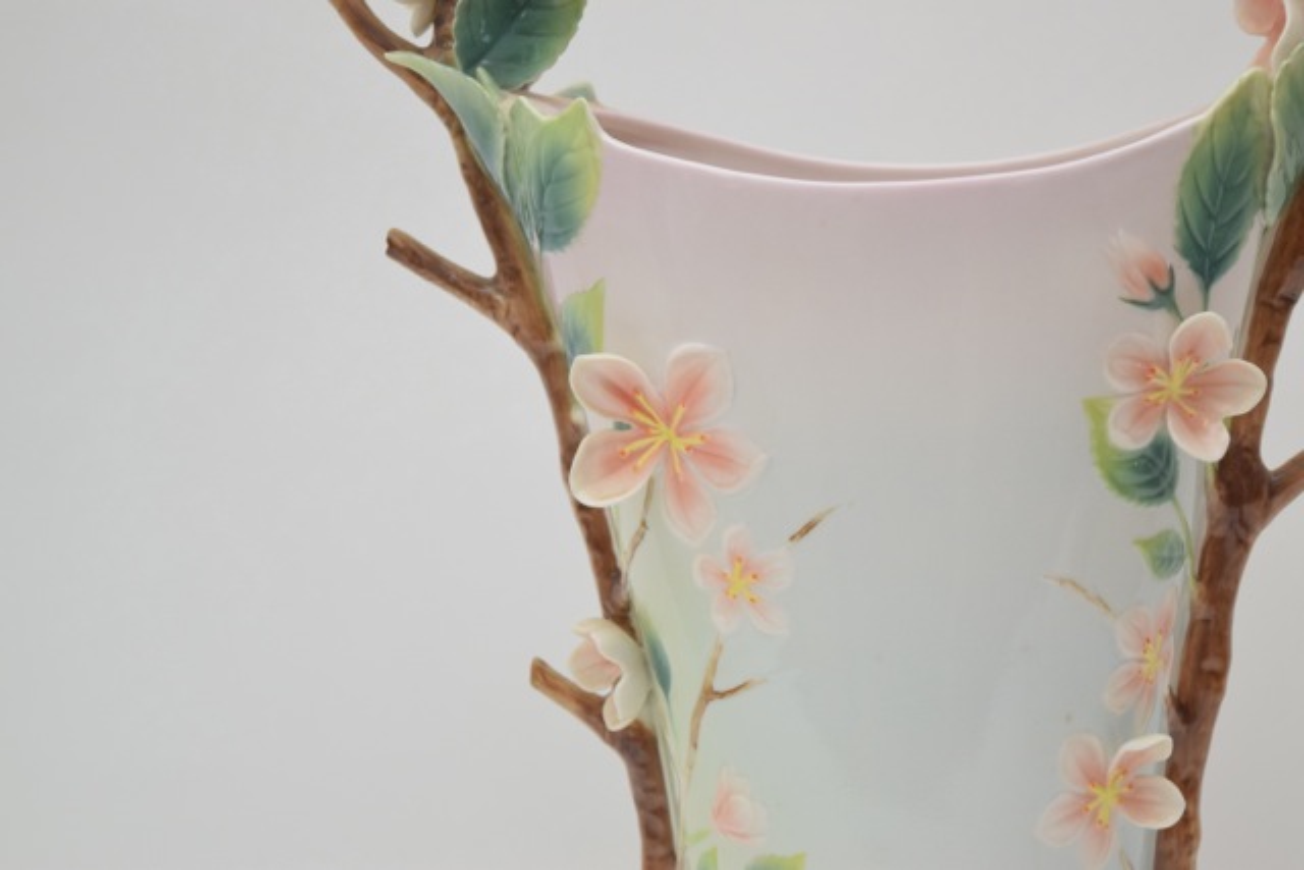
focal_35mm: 82
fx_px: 2989
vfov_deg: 16.6
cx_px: 652
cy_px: 435
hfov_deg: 24.6
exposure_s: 1/125
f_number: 5.6
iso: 800
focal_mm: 55
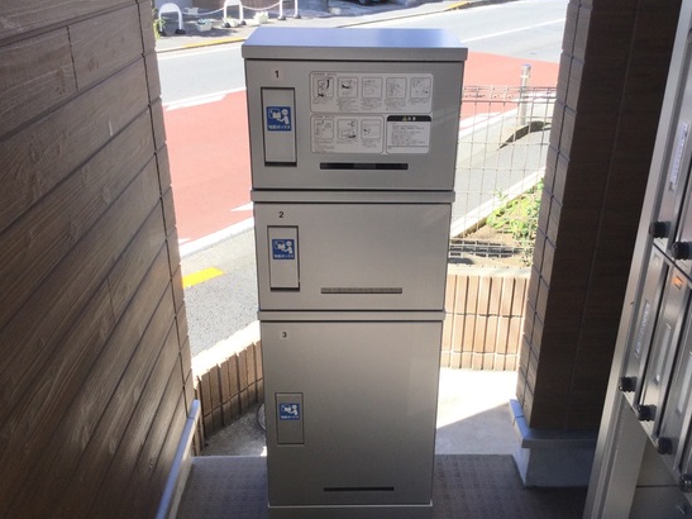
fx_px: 680
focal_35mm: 34
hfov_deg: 54.0
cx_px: 358
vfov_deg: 41.8
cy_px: 272
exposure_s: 1/319
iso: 25
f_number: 2.4
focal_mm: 3.3
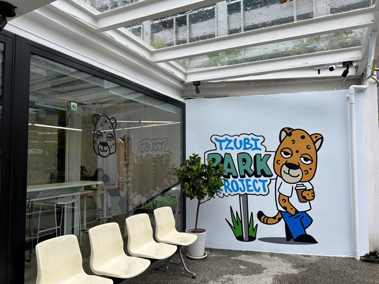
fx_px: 263
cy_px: 142
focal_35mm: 24
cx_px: 190
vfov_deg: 56.8
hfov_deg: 71.6
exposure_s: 1/810
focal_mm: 6.86
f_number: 1.78
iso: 80
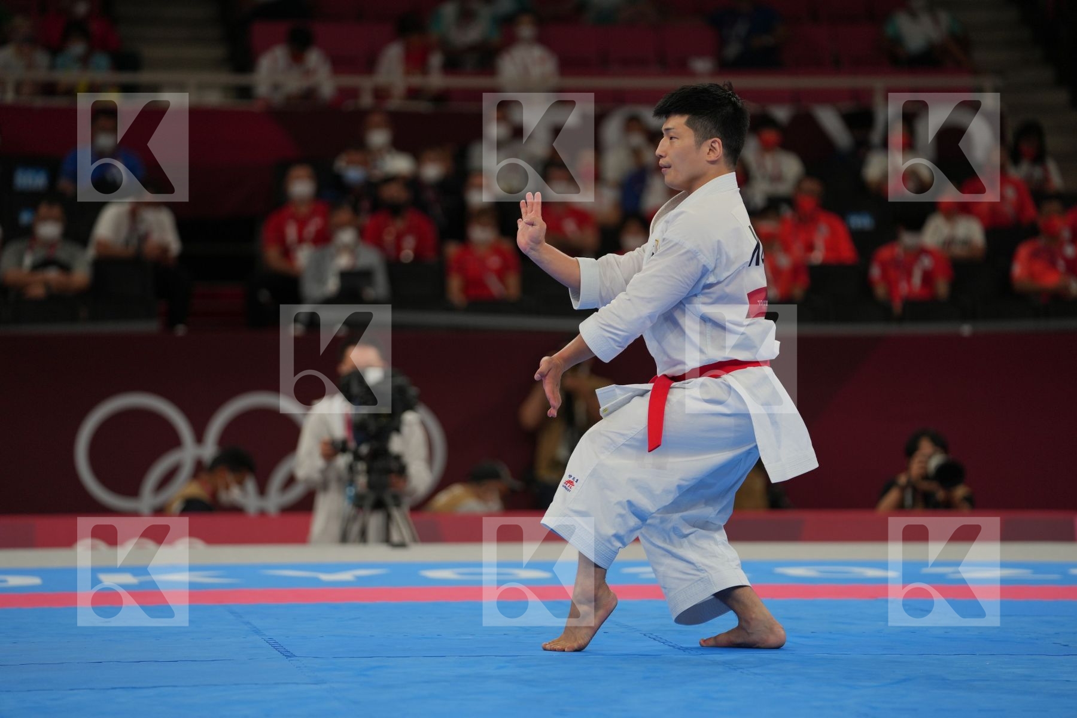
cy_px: 359
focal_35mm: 171
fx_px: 5115
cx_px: 538
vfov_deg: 8.0
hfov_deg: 12.0
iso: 400
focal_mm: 171
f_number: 2.8
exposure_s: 1/1000
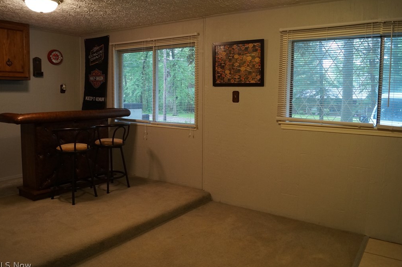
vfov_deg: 44.8
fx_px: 323
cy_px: 128
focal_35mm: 29
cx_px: 207
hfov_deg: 63.7
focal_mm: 18
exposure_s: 1/60
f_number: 4
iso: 1000
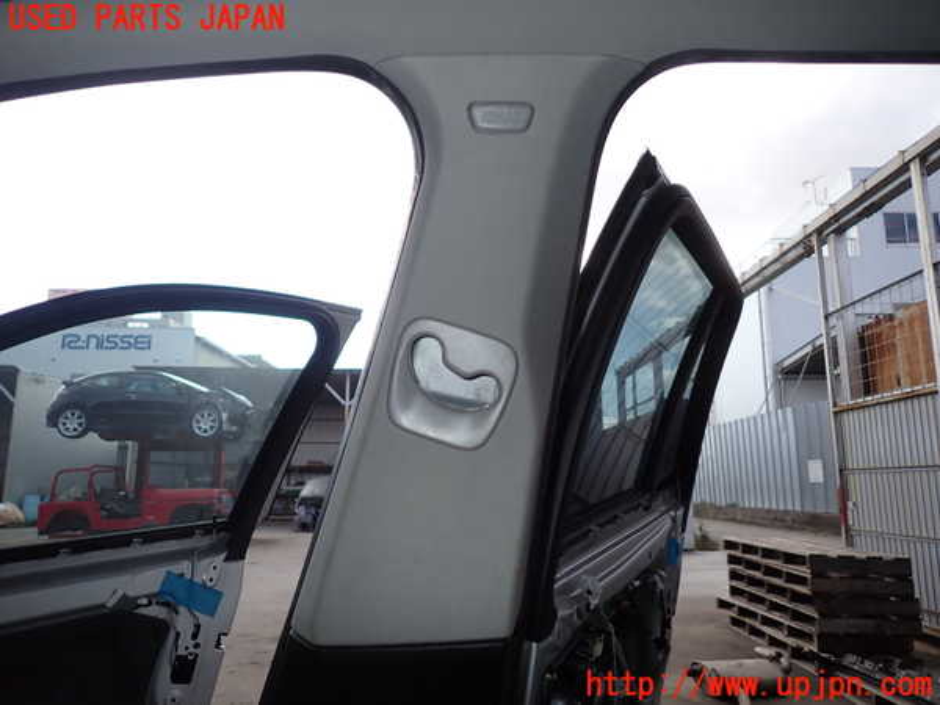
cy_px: 352
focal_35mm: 25
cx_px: 470
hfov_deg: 69.4
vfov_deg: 54.9
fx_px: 679
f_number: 5.6
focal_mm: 4.5
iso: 100
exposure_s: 1/125
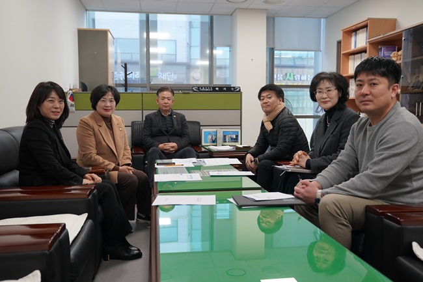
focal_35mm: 35
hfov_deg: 54.4
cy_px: 141
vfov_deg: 37.8
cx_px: 212
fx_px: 411
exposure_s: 1/160
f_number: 4
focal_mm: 35
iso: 1000
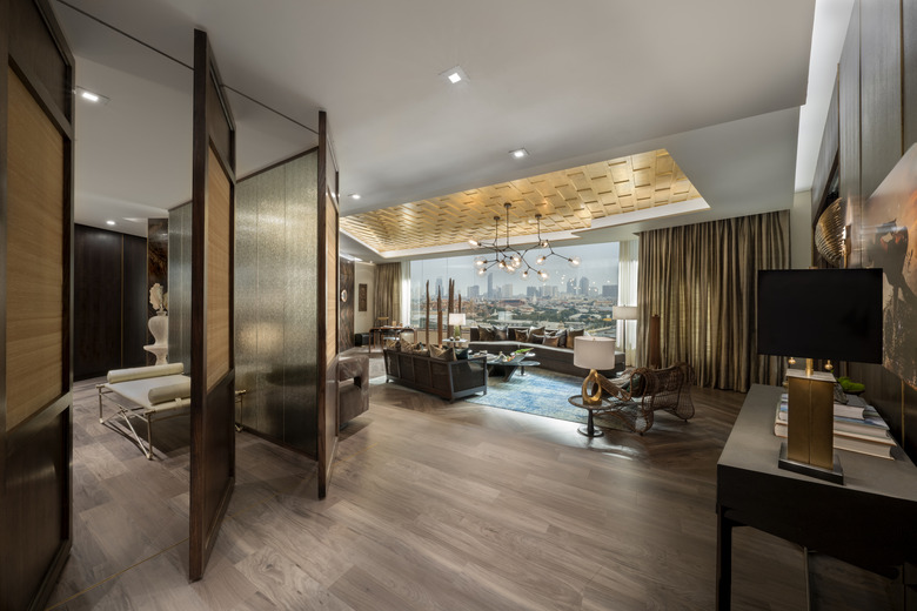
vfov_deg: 90.0
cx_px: 458
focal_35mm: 12
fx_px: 306
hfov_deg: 112.6
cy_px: 306
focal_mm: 12
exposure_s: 2.5
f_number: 16
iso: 250
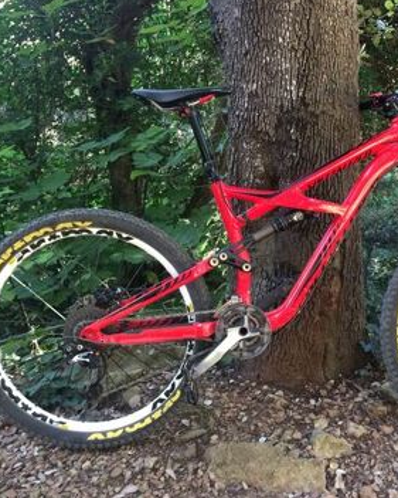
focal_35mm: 40
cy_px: 248
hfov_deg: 36.6
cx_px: 290
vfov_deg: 45.8
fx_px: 589
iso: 125
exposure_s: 1/30
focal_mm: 4.12
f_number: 2.2
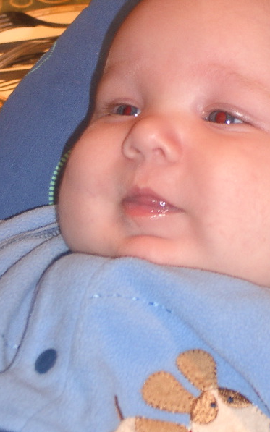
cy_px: 141
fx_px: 1872
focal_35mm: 159
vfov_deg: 13.1
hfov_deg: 8.2
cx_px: 207
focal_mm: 17.4
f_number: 4.8
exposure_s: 1/40
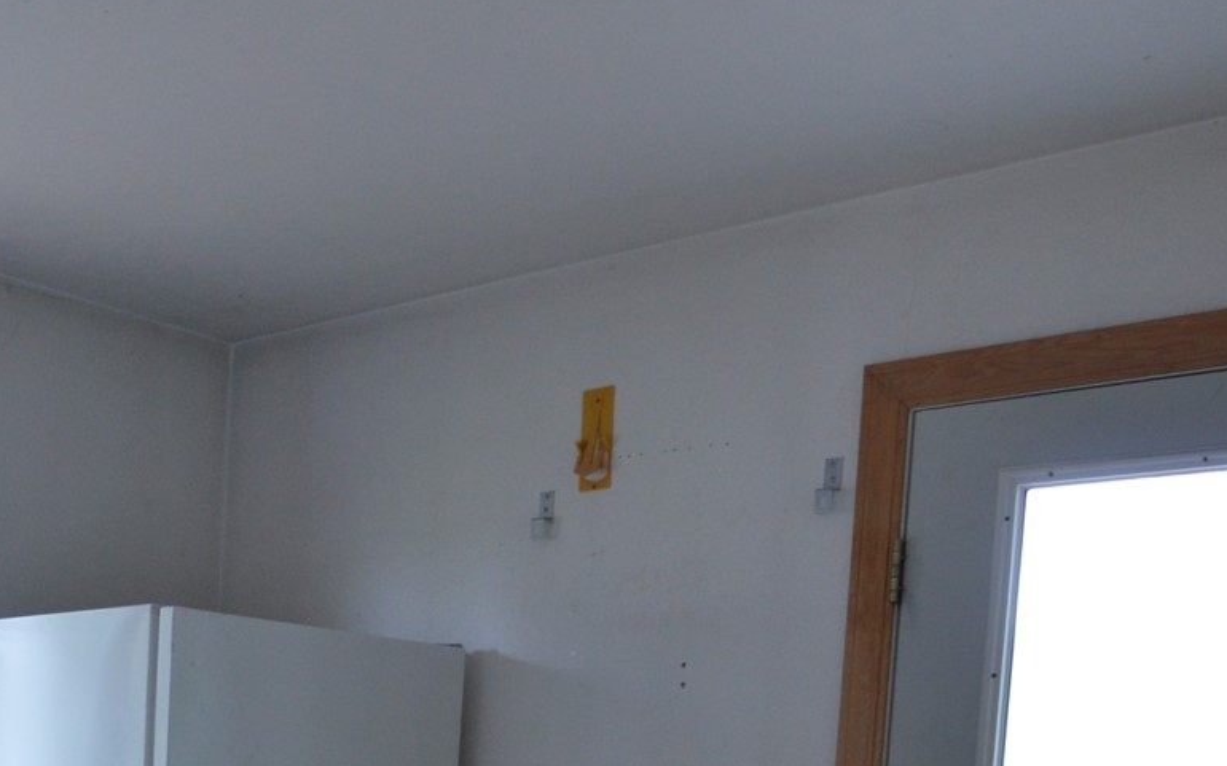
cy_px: 954
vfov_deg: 24.3
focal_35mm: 47
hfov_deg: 40.6
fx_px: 1586
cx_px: 248
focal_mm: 11
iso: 400
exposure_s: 1/60
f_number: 2.8
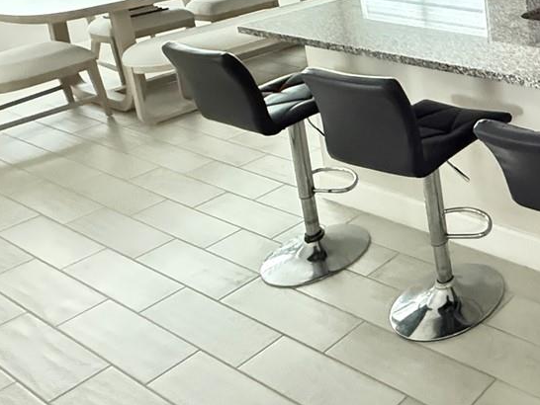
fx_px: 640
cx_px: 708
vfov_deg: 31.1
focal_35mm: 41
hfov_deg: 33.2
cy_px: -44
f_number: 2.2
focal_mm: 2.22
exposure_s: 1/40
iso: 1250
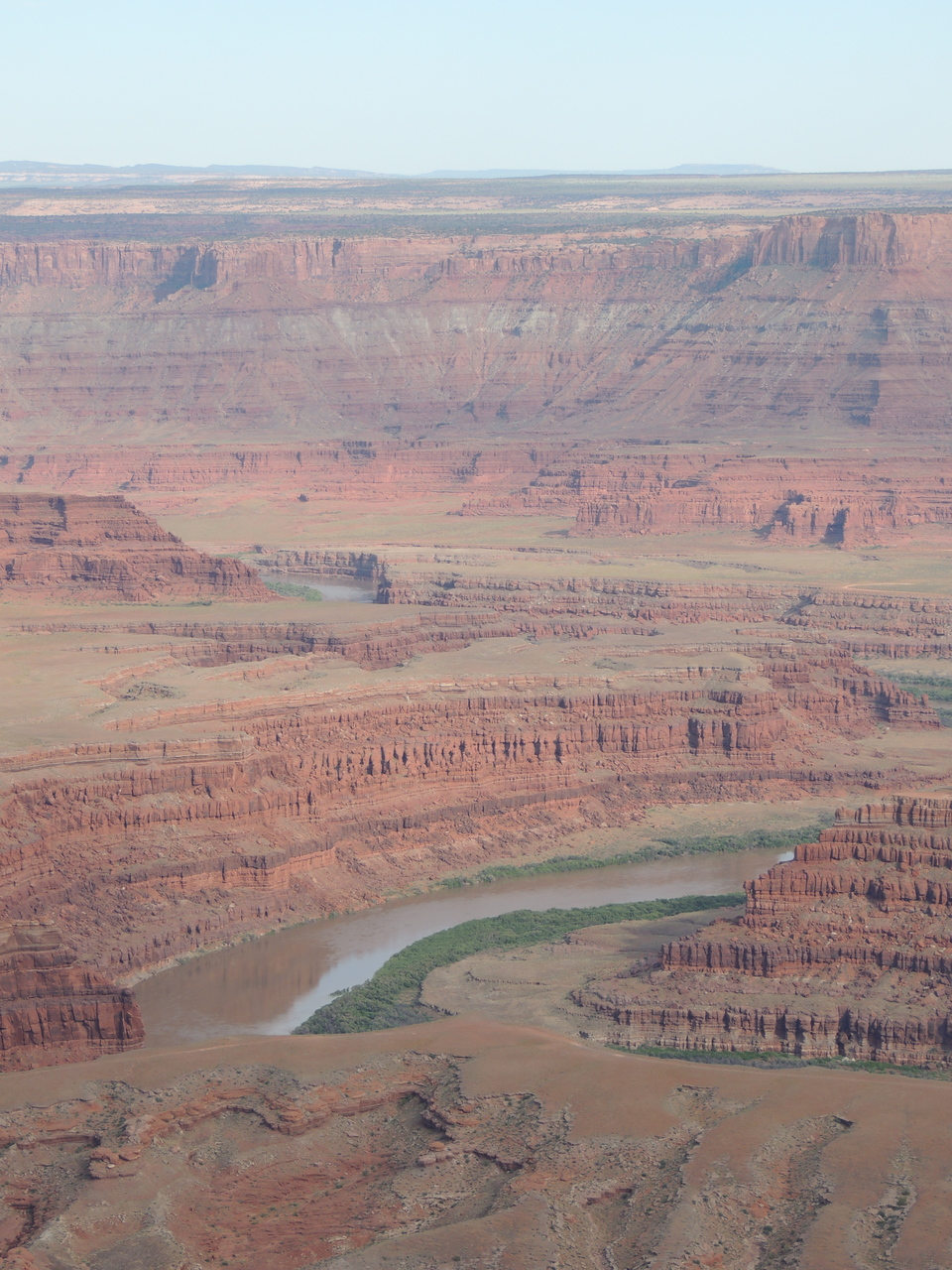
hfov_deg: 14.1
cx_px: 476
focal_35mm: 105
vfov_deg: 18.7
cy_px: 635
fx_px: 3850
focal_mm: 18.7
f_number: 4.2
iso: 100
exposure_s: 1/400
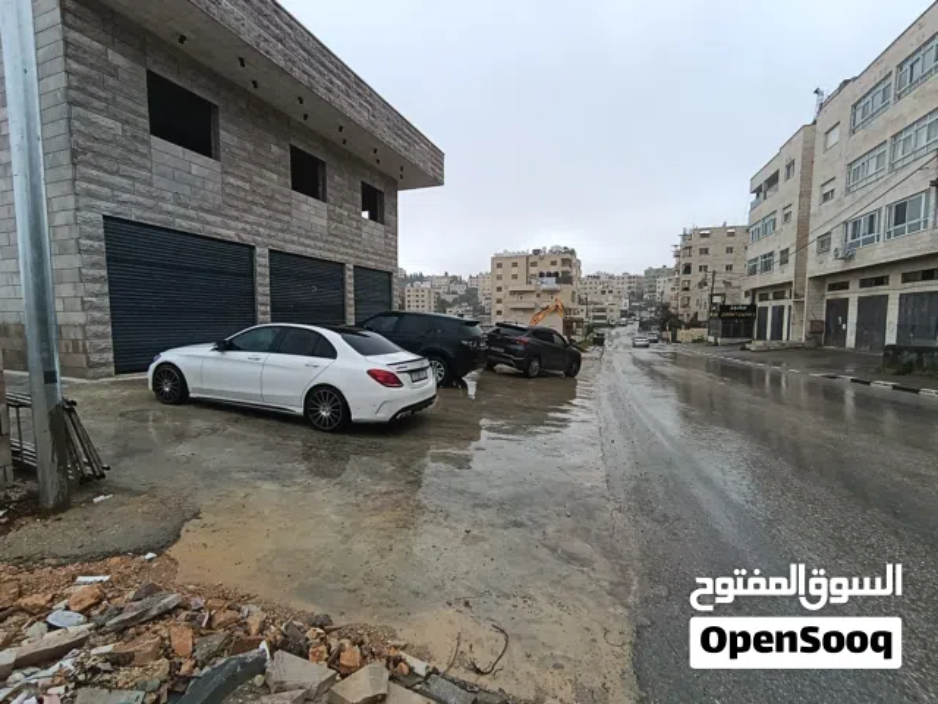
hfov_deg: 98.2
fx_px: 406
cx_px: 469
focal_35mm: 15
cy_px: 352
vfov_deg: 81.7
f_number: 2.2
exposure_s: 1/177
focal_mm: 1.65
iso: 50
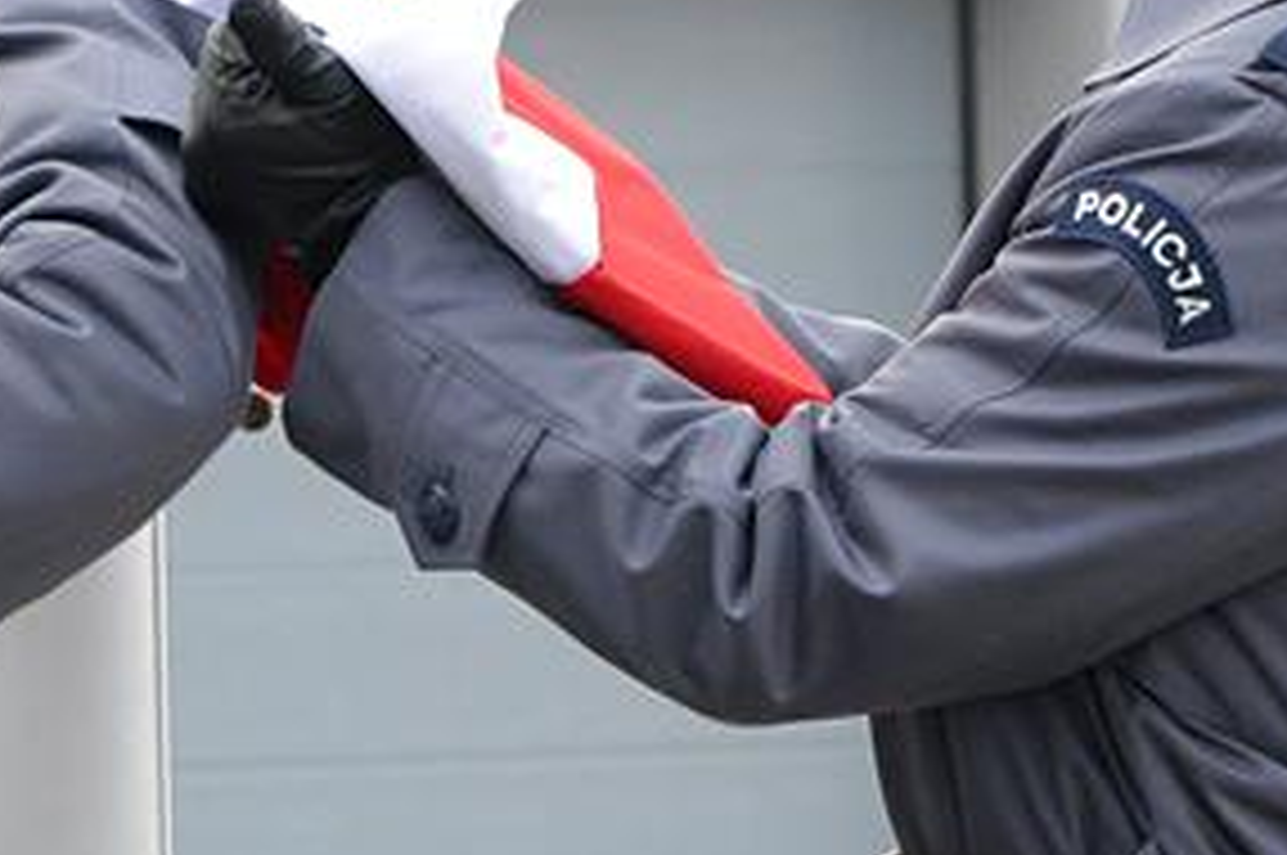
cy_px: 142
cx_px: 441
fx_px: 16729
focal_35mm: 468
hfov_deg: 4.4
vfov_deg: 2.9
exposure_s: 1/160
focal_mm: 105
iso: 1600
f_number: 8
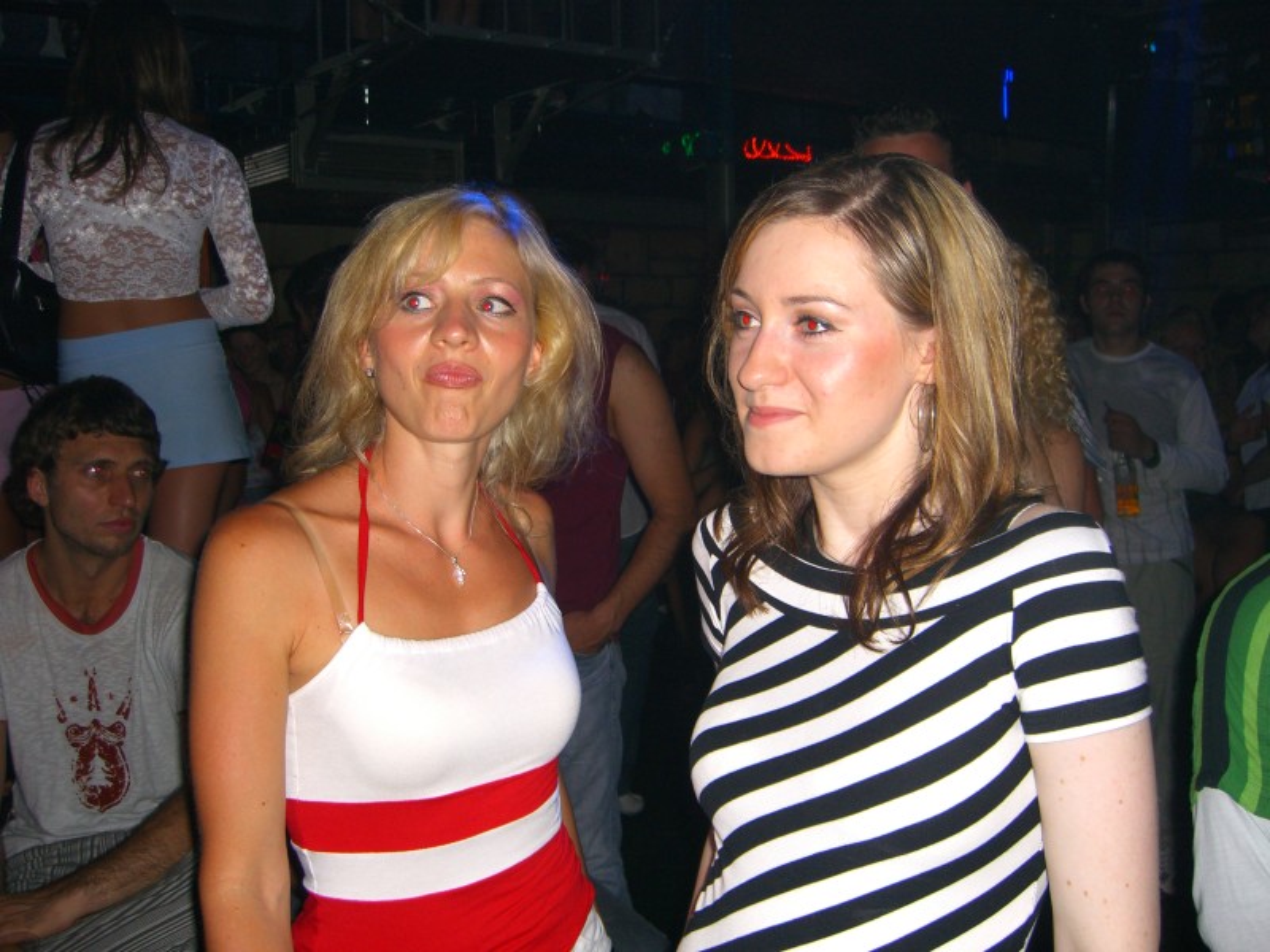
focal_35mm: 38
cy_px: 476
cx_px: 635
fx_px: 1394
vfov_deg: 37.7
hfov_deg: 49.0
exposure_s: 1/60
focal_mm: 7.9
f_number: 2.8
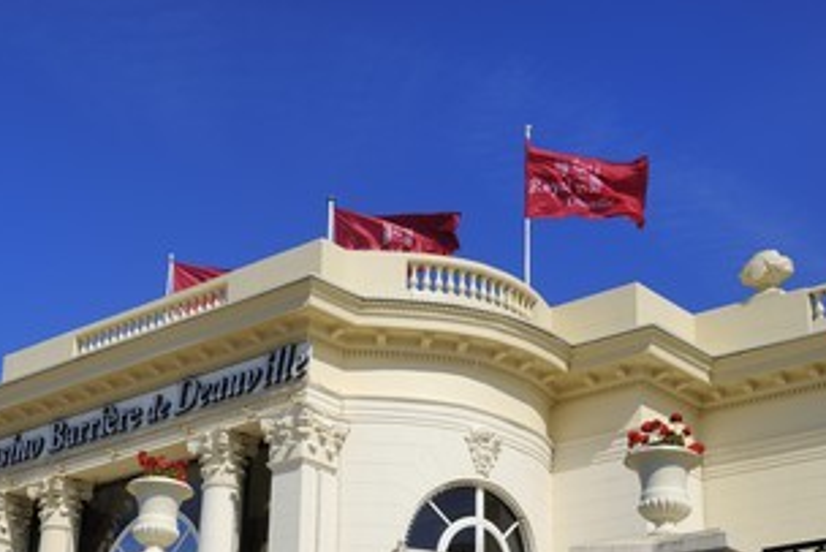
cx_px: 291
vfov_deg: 19.7
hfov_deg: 29.1
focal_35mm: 69
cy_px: 375
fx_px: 1584
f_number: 14
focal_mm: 50
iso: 200
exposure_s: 1/250
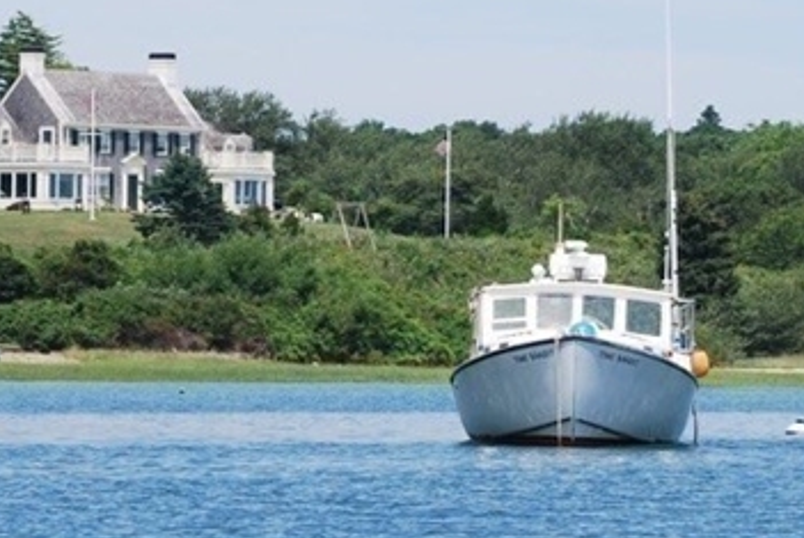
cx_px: 202
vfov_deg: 3.7
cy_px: 32
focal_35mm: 372
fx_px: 8329
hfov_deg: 5.5
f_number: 5.6
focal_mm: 85
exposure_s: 1/500
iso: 100
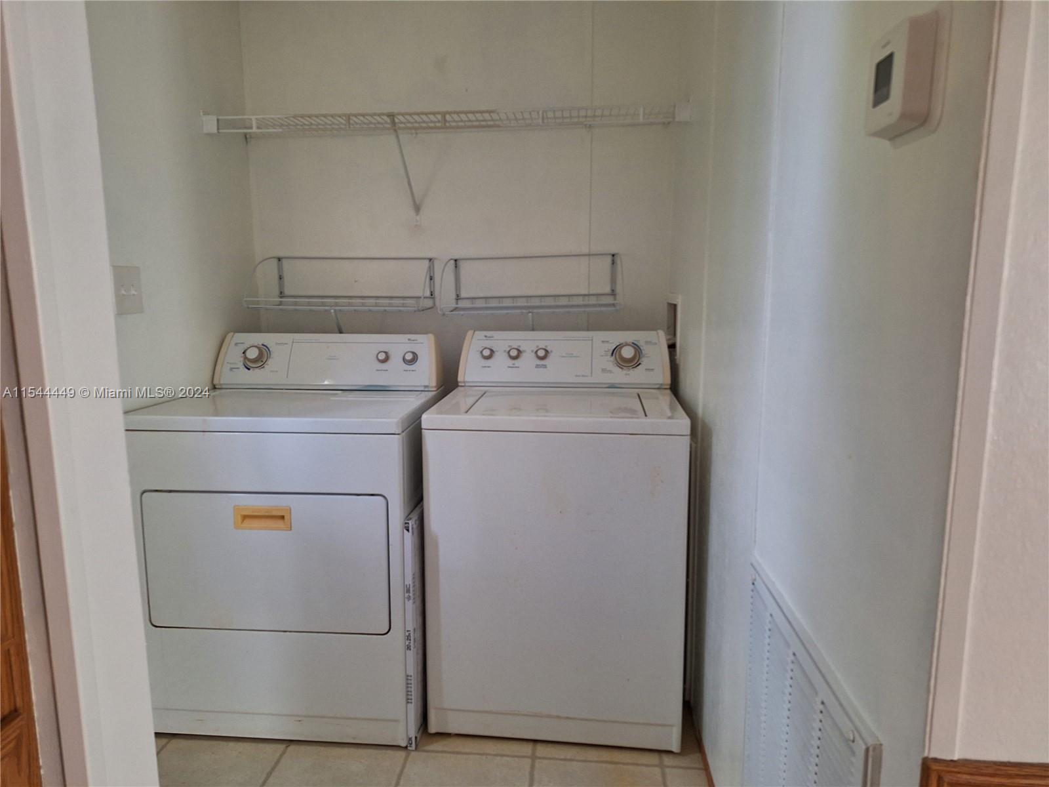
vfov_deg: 58.9
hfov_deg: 73.9
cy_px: 394
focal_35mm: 23
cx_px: 524
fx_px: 697
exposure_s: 1/30
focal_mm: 5.54
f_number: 1.8
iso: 200
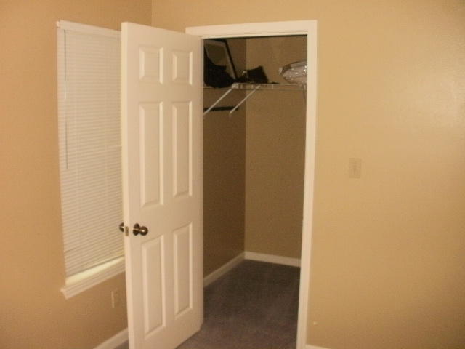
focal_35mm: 36
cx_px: 232
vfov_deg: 39.7
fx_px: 484
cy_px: 174
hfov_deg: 51.4
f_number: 3.5
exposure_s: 1/30
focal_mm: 6.3
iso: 200
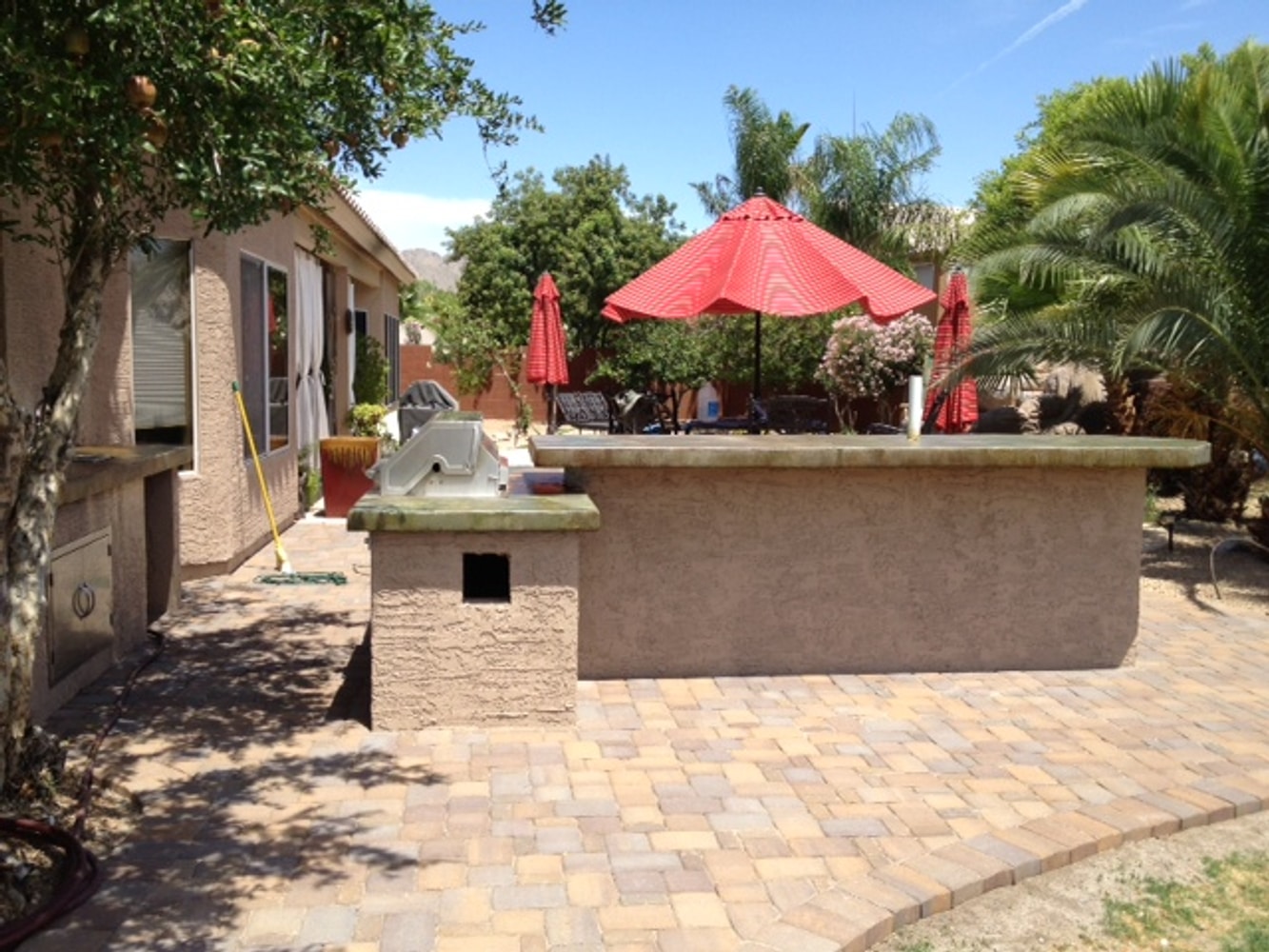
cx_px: 634
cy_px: 476
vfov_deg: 40.7
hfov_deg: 52.6
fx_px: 1283
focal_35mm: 35
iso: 64
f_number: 2.4
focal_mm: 4.28
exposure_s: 1/1062
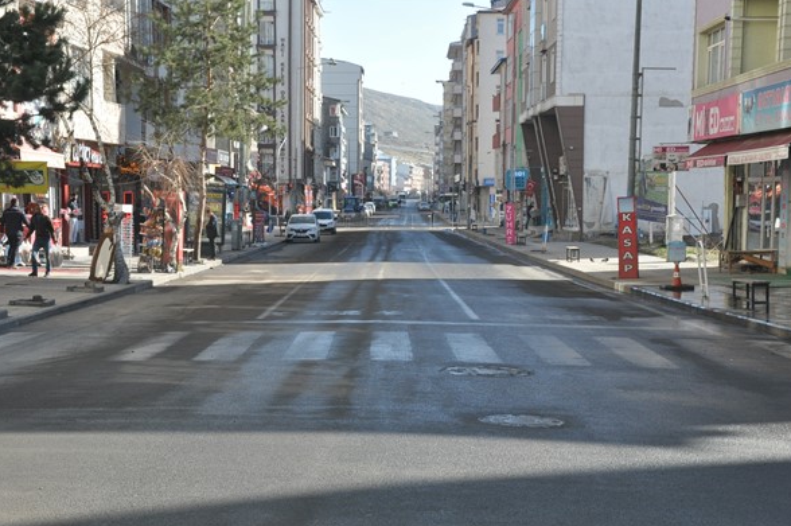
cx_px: 386
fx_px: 1383
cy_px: 283
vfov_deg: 21.5
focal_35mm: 63
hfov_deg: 31.9
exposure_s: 1/400
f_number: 10
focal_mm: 38
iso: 800
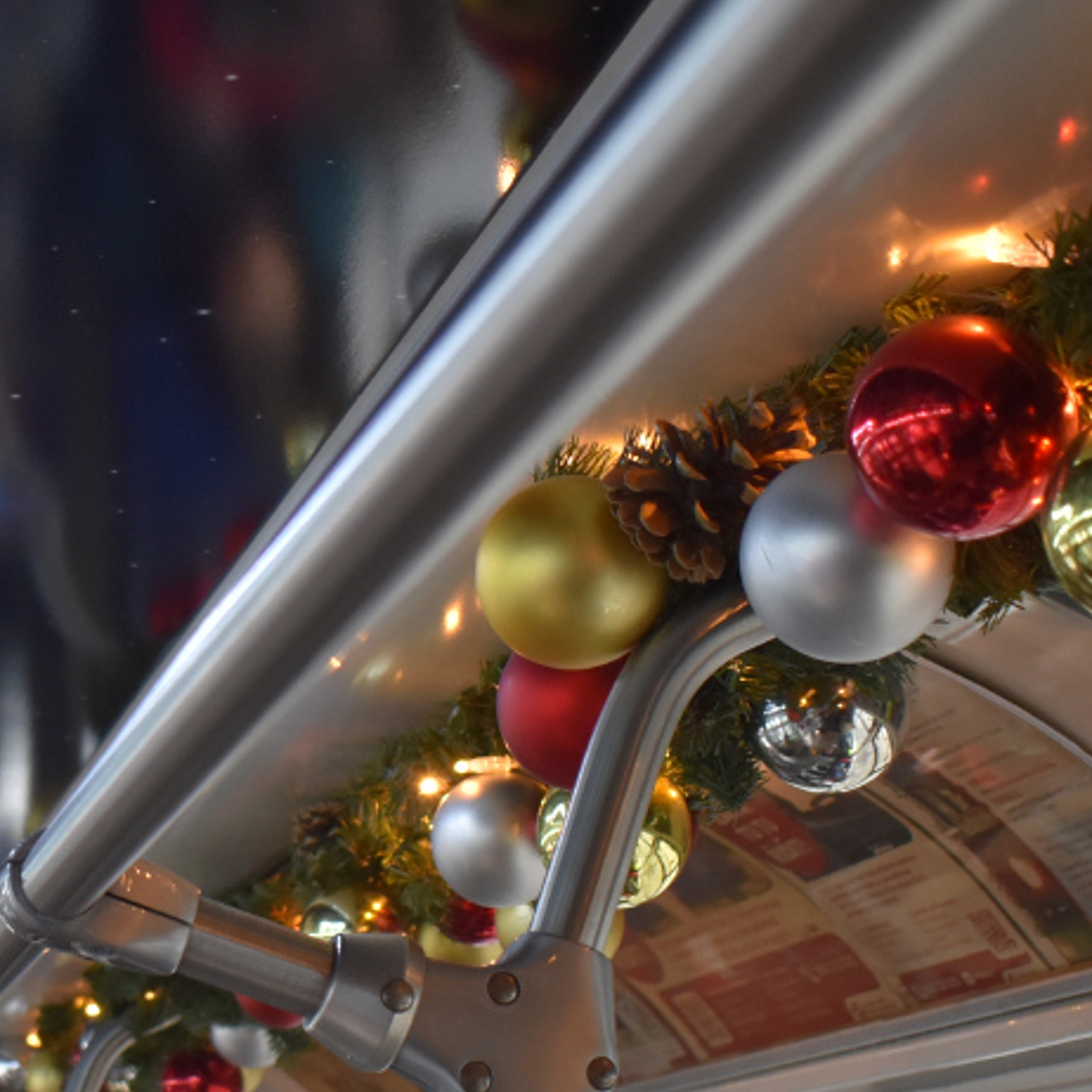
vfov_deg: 21.9
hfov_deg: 21.4
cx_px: 116
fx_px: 2820
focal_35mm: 79
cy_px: 684
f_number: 3.8
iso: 800
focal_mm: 22
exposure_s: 1/60
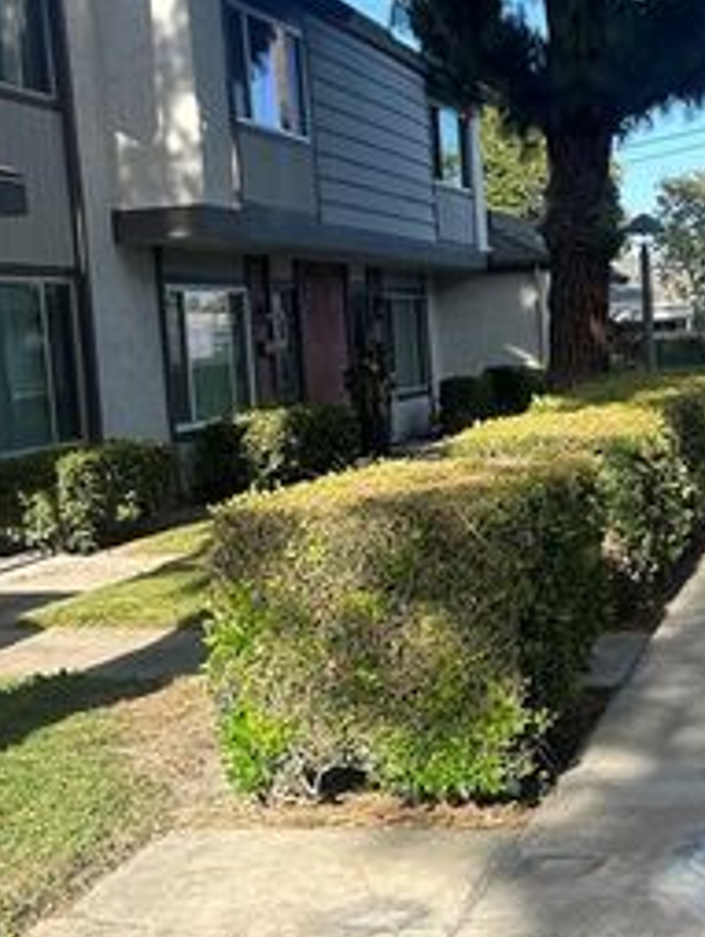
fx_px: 1708
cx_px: 524
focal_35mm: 63
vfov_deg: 30.7
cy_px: 452
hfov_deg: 23.1
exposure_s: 1/1949
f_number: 1.78
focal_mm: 6.86
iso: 80
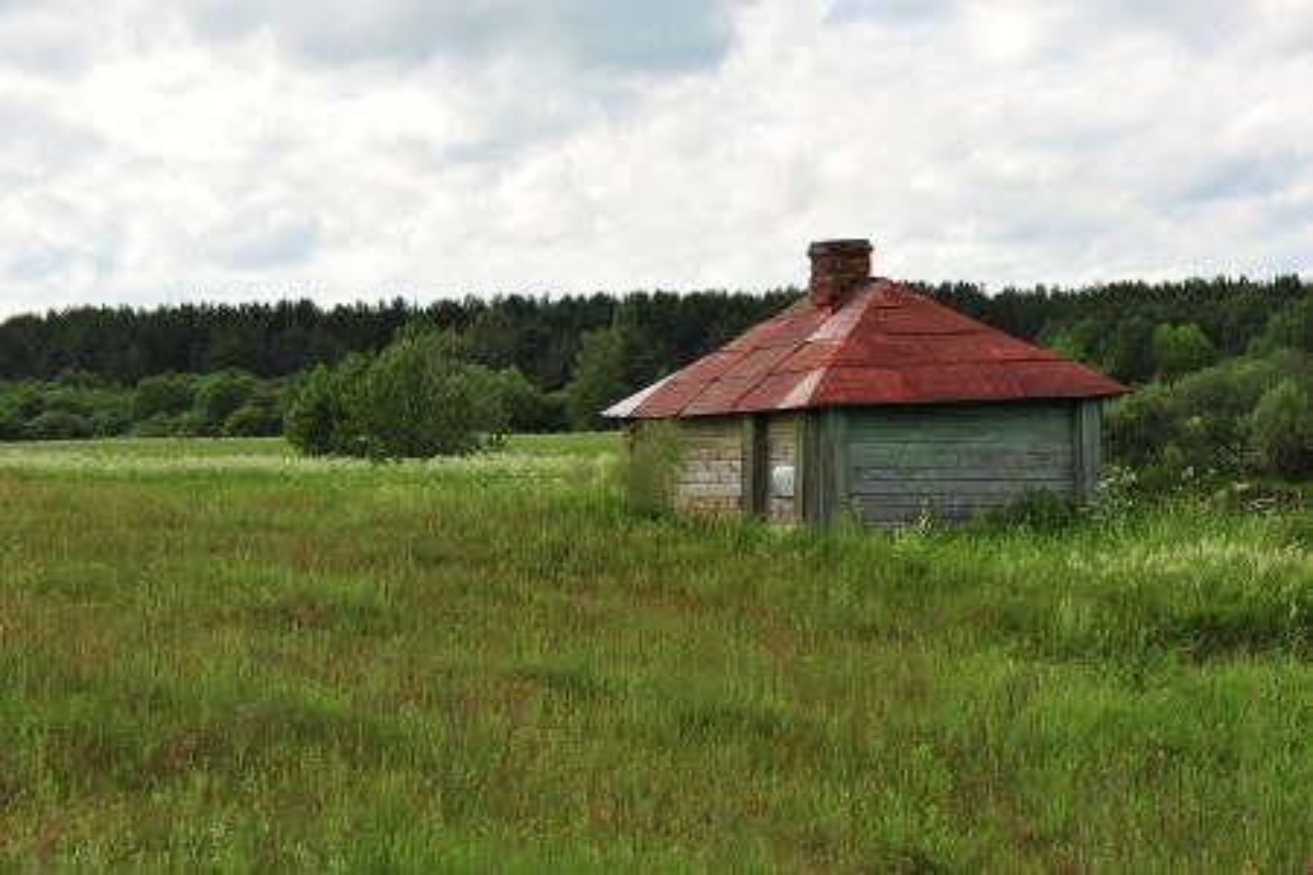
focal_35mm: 70
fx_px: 2553
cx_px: 656
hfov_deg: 28.8
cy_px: 438
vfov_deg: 19.5
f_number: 9
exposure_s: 1/320
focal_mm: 70
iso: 200
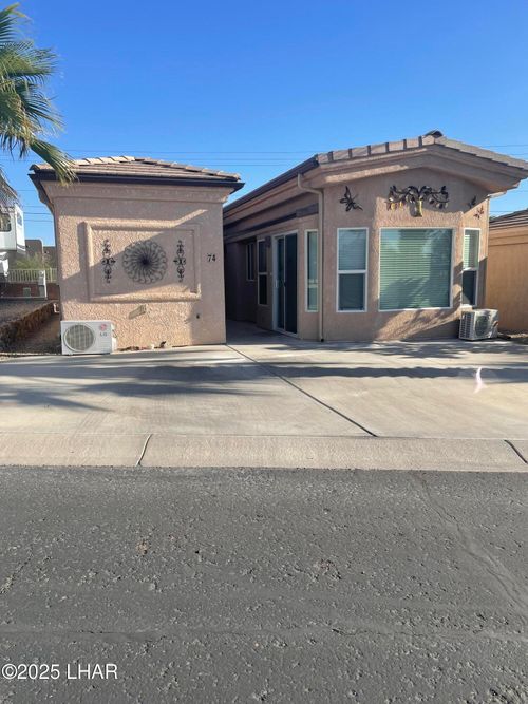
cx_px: 264
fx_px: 529
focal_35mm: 26
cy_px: 352
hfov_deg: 53.0
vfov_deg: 67.3
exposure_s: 1/2304
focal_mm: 4.2
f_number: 1.6
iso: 32
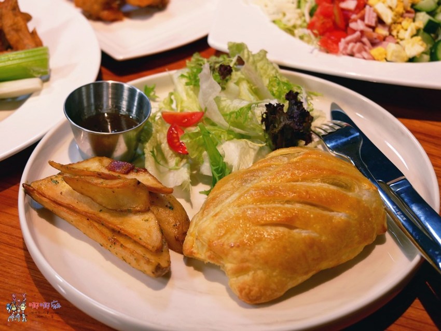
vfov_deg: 21.6
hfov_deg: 28.6
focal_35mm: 68
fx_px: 867
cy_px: 166
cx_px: 220
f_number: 4.5
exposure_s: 1/60
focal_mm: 34
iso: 320
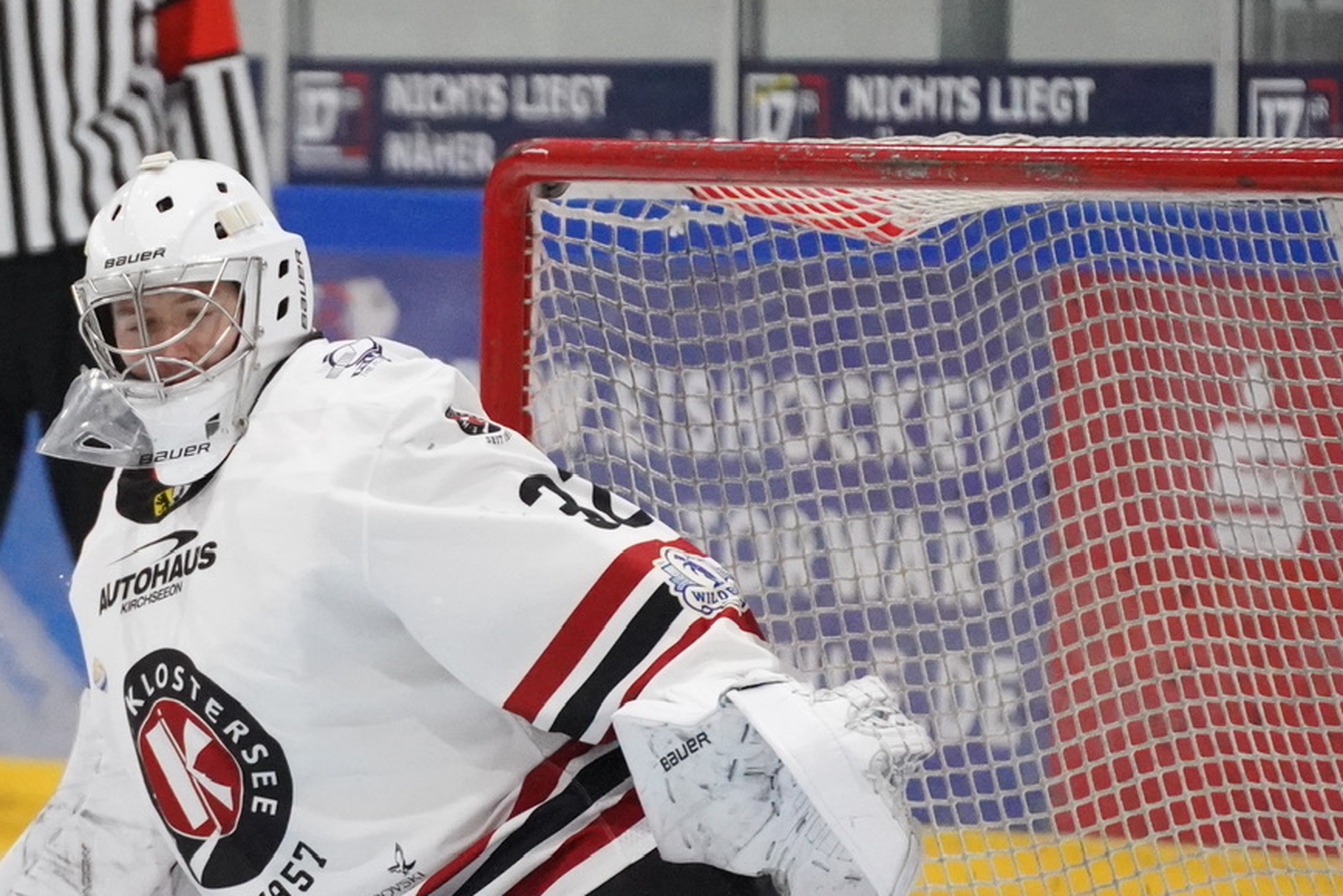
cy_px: 606
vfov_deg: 2.9
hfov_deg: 4.3
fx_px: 17800
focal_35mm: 477
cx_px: 204
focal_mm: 180
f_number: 2.8
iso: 12800
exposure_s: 1/2000
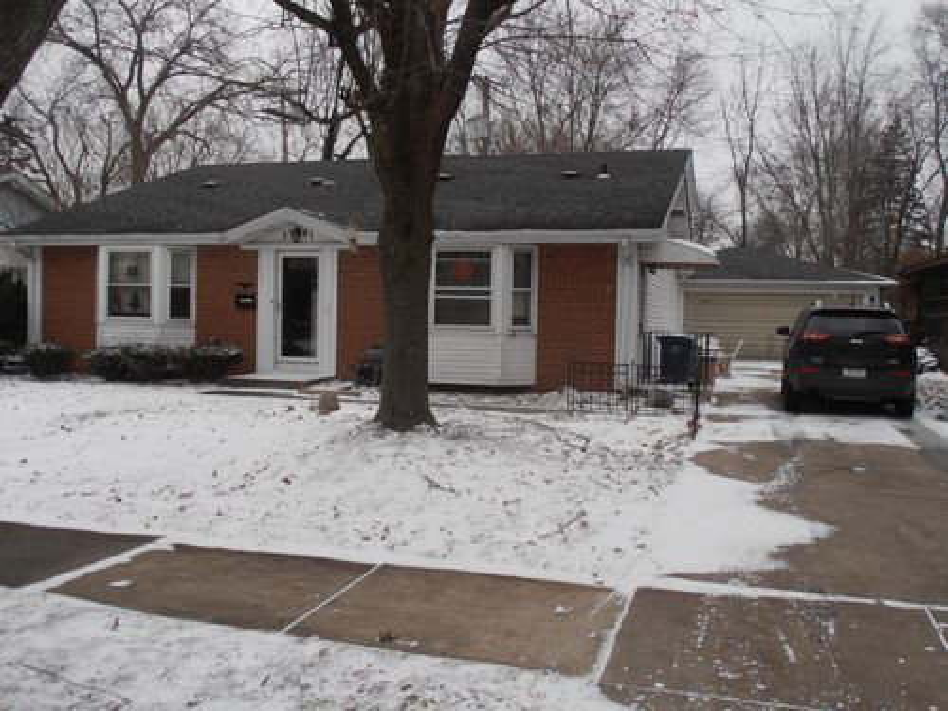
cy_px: 356
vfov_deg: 38.7
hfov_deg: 50.1
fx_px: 1013
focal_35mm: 37
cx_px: 474
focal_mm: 6.61
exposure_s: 1/500
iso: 80
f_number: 3.9
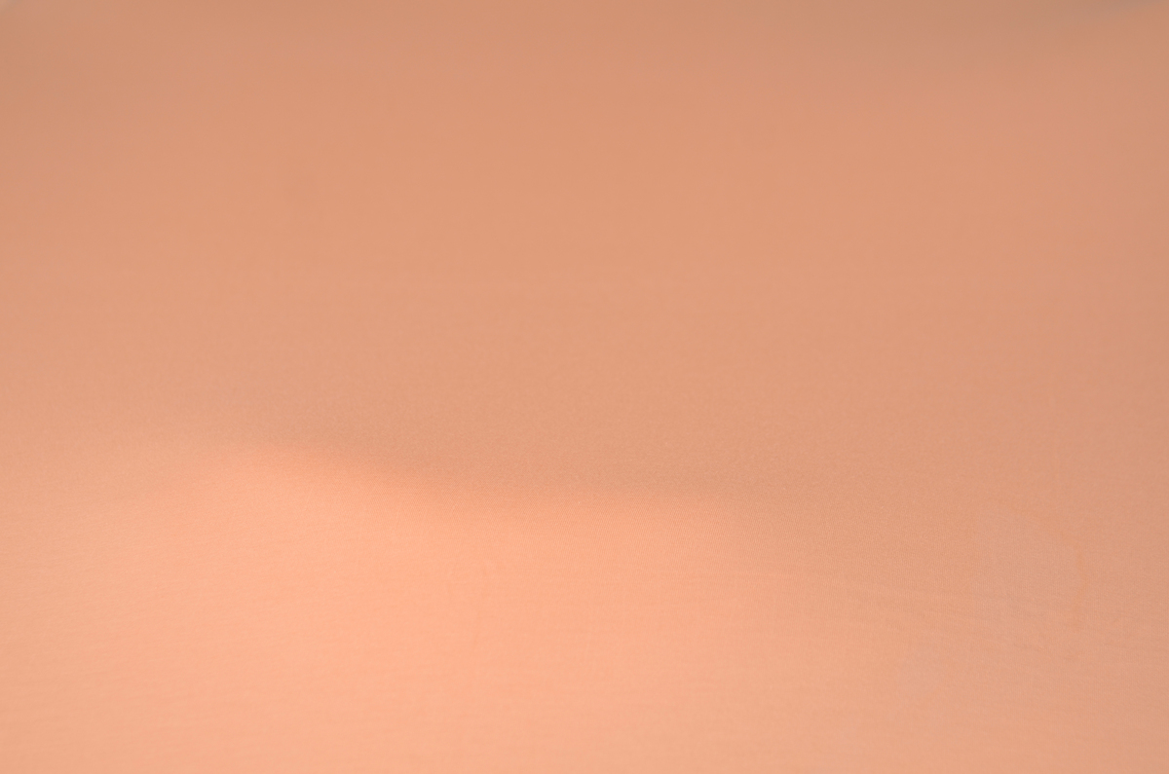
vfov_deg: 20.5
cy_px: 387
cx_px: 584
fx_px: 2139
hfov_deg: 30.6
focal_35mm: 66
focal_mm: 44
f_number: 4
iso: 200
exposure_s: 1/100
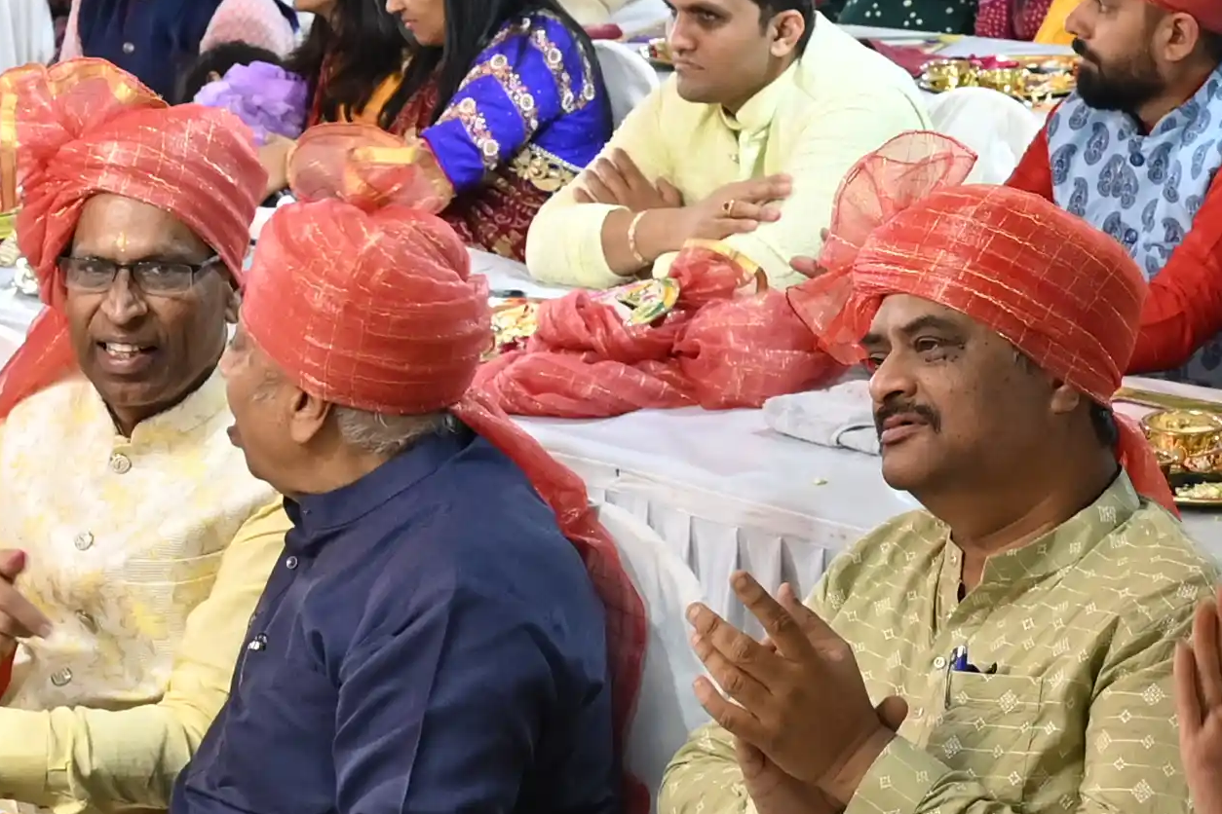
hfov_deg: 18.1
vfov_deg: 12.1
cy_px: 248
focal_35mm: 113
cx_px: 739
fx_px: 3835
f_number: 5
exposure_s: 1/60
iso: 1250
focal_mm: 24
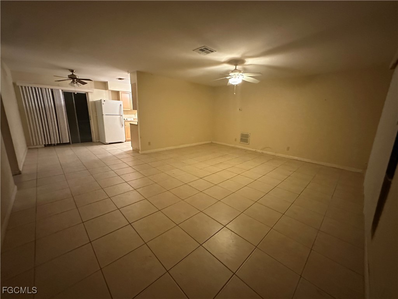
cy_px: 150
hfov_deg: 102.1
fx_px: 161
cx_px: 199
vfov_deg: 85.7
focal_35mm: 14
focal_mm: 2.22
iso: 1000
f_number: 2.2
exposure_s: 1/40
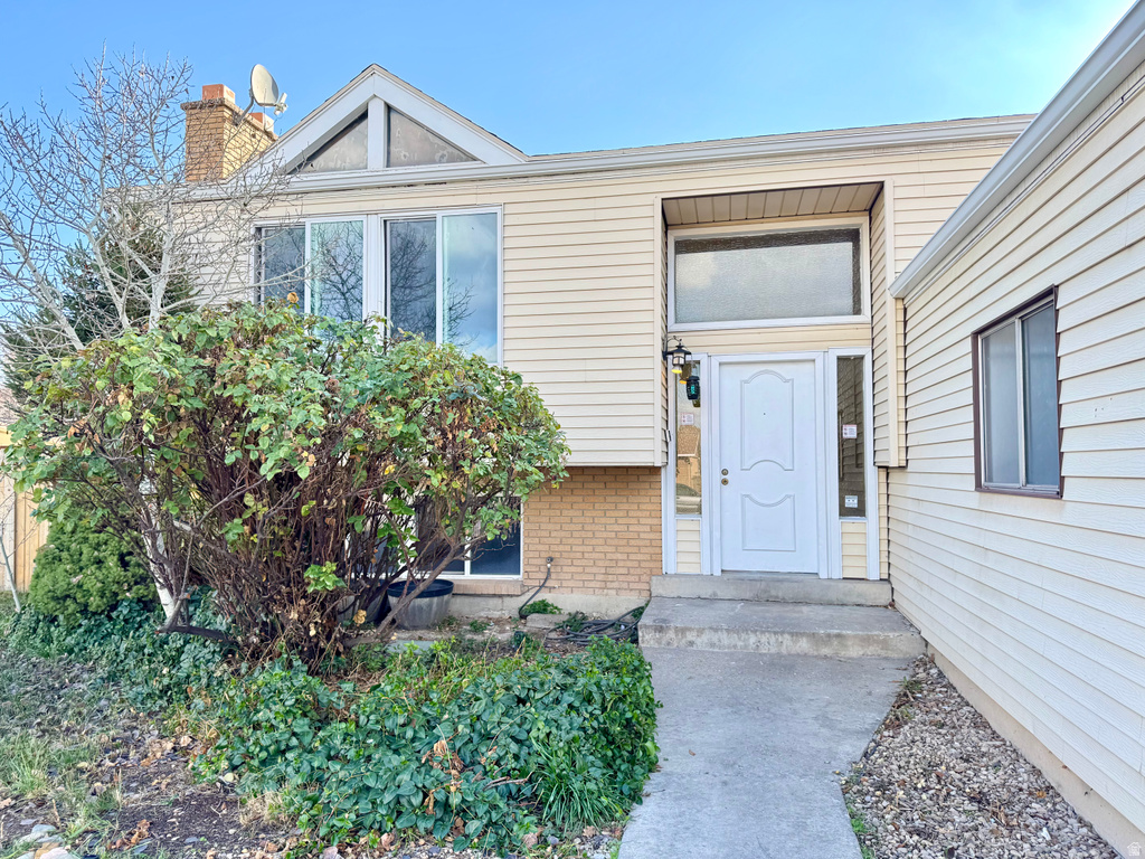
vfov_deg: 56.8
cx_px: 572
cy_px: 430
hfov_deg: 71.6
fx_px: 794
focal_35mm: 24
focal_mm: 6.76
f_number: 1.78
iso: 80
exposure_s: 1/645
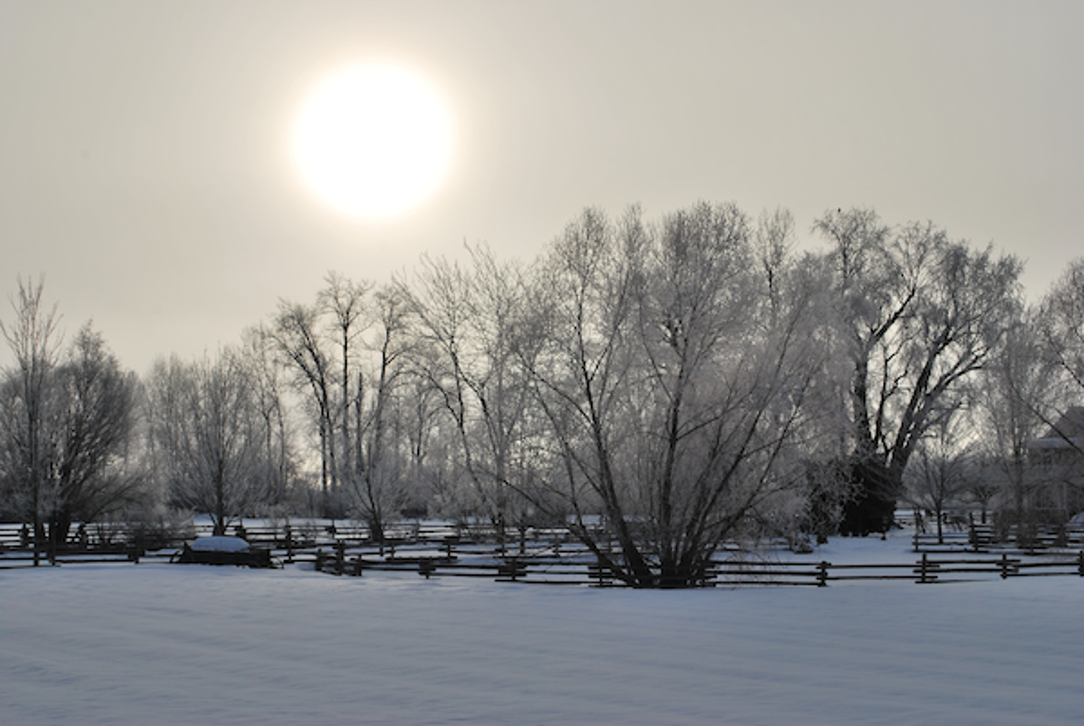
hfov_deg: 35.0
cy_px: 363
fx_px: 1719
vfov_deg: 23.9
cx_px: 542
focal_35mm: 57
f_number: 11
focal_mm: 38
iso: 100
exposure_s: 1/500
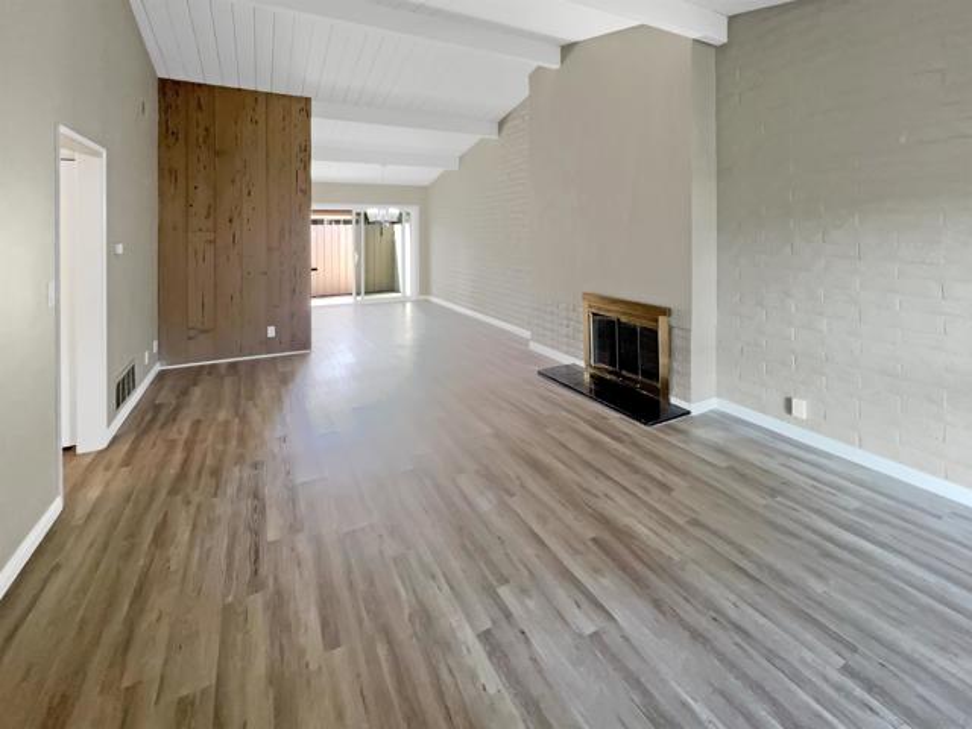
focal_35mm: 13
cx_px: 486
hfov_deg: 106.2
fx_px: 365
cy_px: 364
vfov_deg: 89.9
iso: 100
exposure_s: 1/25
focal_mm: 1.57
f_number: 1.8
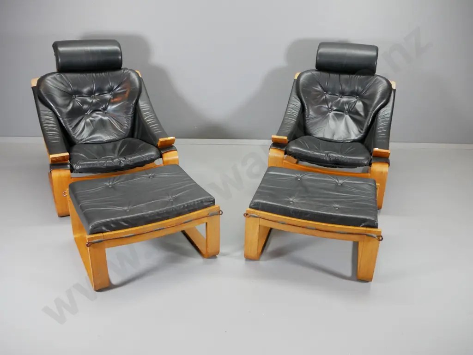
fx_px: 465
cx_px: 236
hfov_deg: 53.9
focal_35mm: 34
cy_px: 178
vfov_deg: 41.8
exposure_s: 1/15
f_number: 6.3
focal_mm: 17
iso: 800
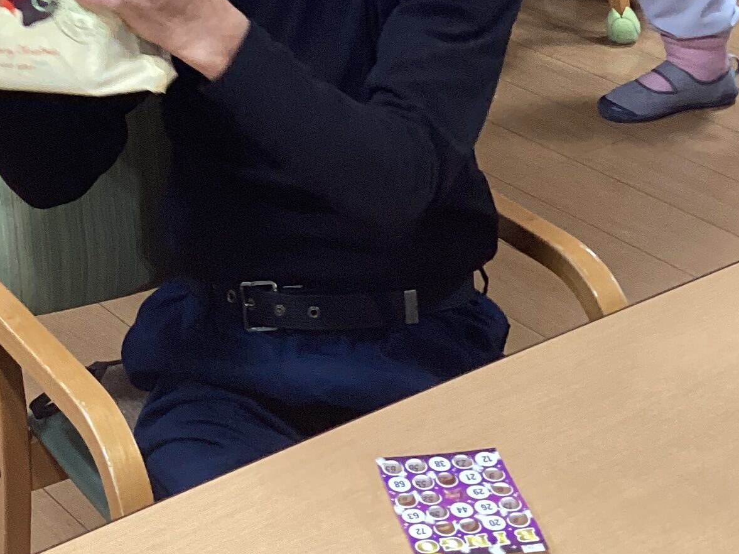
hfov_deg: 22.5
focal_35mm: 86
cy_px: -63
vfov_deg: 16.6
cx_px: 175
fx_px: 1835
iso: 160
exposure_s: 1/60
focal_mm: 3.3
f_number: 2.4
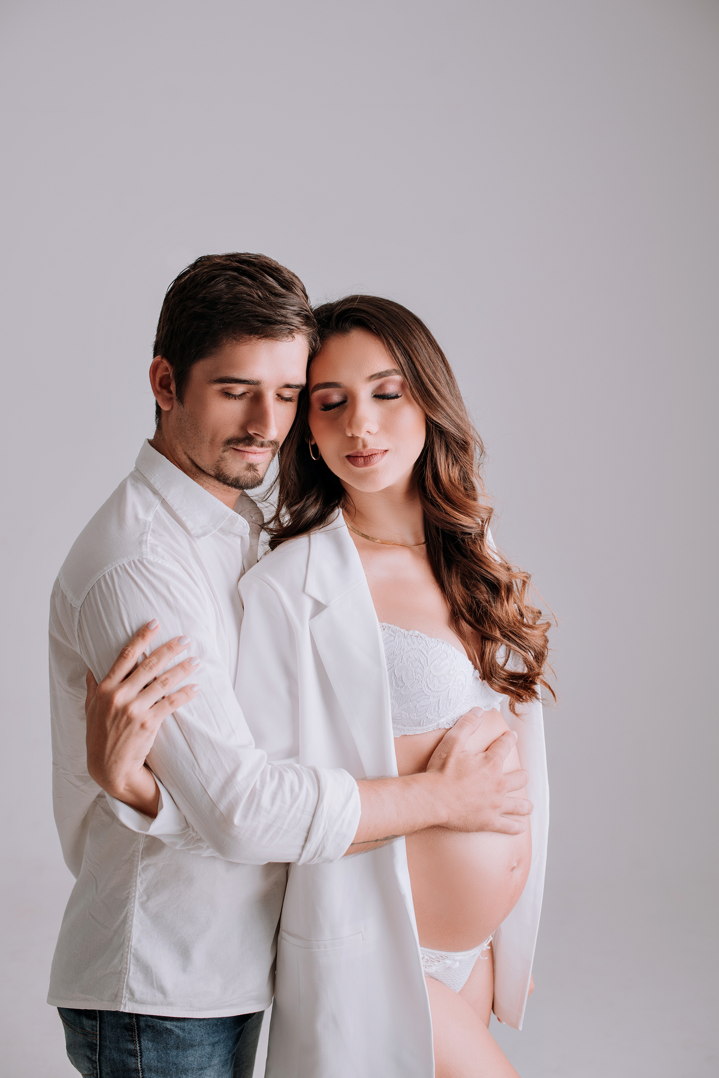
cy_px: 539
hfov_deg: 27.0
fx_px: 1497
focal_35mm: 50
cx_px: 360
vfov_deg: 39.6
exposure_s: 1/125
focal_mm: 50
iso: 100
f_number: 4.5
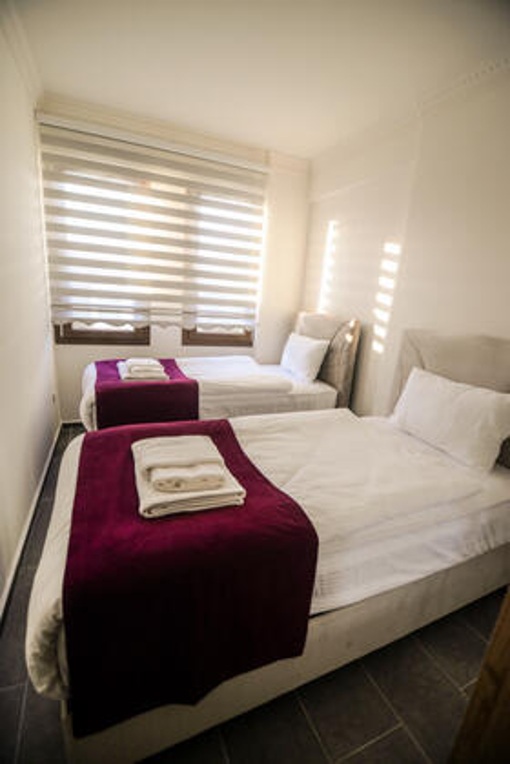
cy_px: 382
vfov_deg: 96.7
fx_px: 339
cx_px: 255
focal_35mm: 16
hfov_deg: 73.8
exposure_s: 1/320
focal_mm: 16
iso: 800
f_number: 2.8
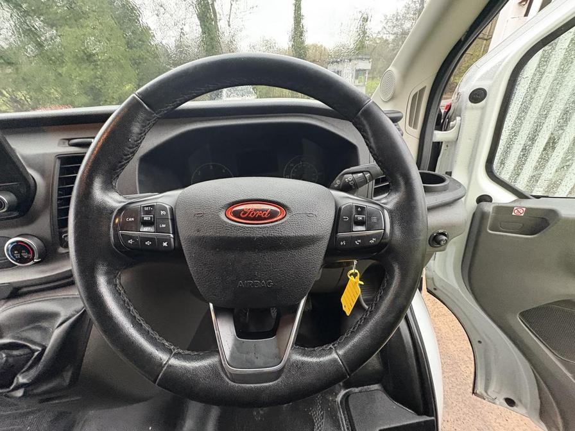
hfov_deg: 102.1
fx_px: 233
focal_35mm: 14
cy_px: 216
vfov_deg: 85.7
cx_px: 288
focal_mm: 2.22
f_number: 2.2
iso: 800
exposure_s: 1/58
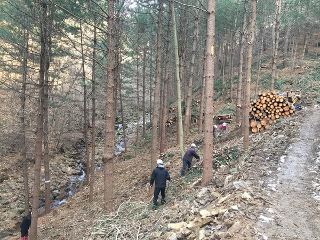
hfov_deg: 61.7
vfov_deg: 48.2
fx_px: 268
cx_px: 160
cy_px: 120
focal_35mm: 29
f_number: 2.2
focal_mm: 4.15
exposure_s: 1/30
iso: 32
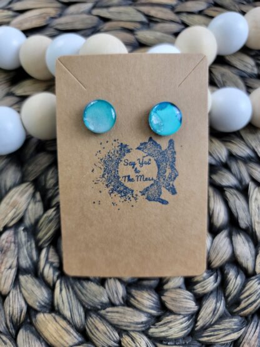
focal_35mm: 24
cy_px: 174
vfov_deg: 71.6
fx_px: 240
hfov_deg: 56.8
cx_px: 130
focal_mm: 6.7
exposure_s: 1/40
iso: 320
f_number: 1.8
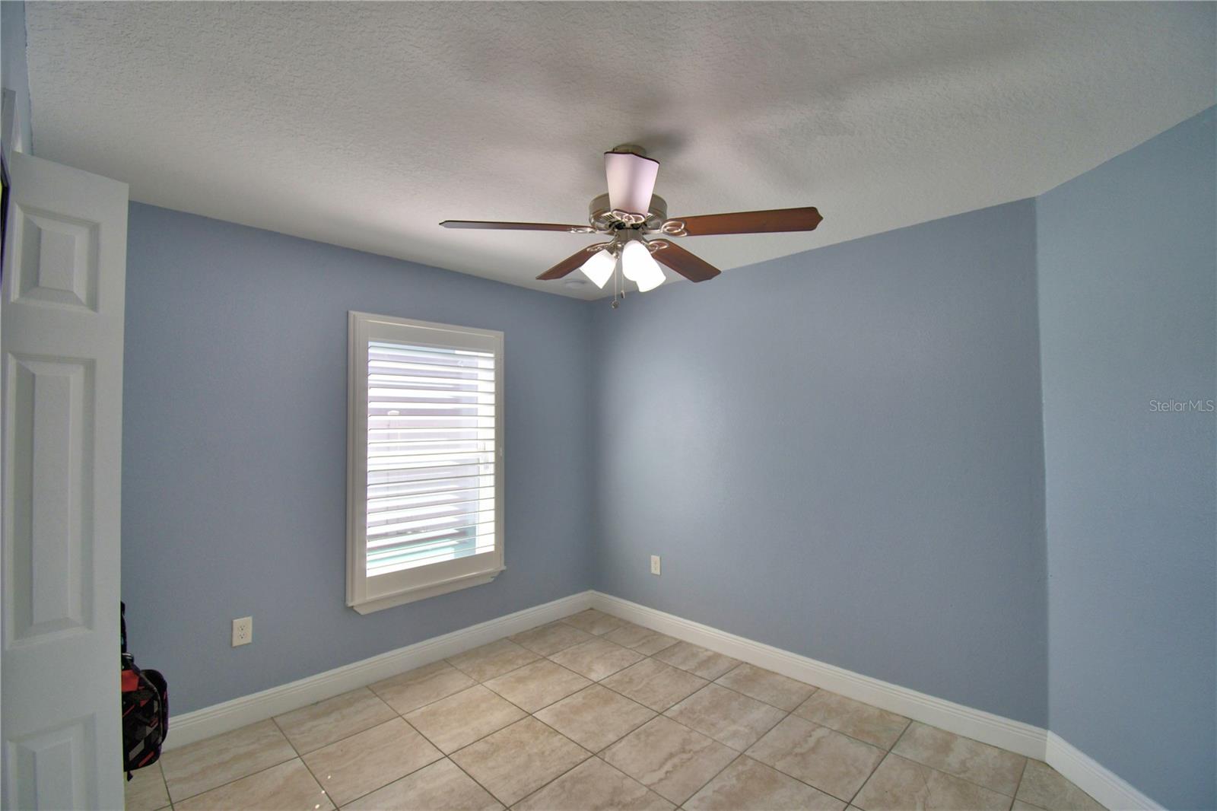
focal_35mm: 15
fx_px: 507
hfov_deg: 100.4
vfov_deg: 77.3
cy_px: 406
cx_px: 608
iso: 200
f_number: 4.5
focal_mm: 10
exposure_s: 1/250
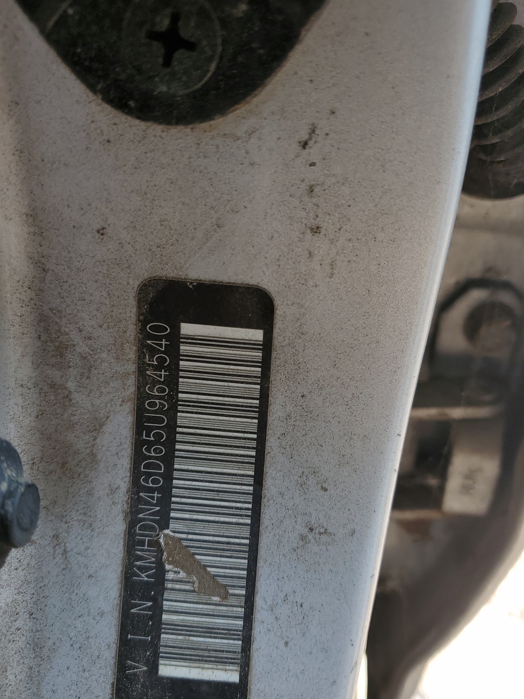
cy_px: 364
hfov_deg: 46.8
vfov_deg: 59.9
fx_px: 605
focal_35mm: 30
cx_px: 267
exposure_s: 1/526
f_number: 1.5
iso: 50
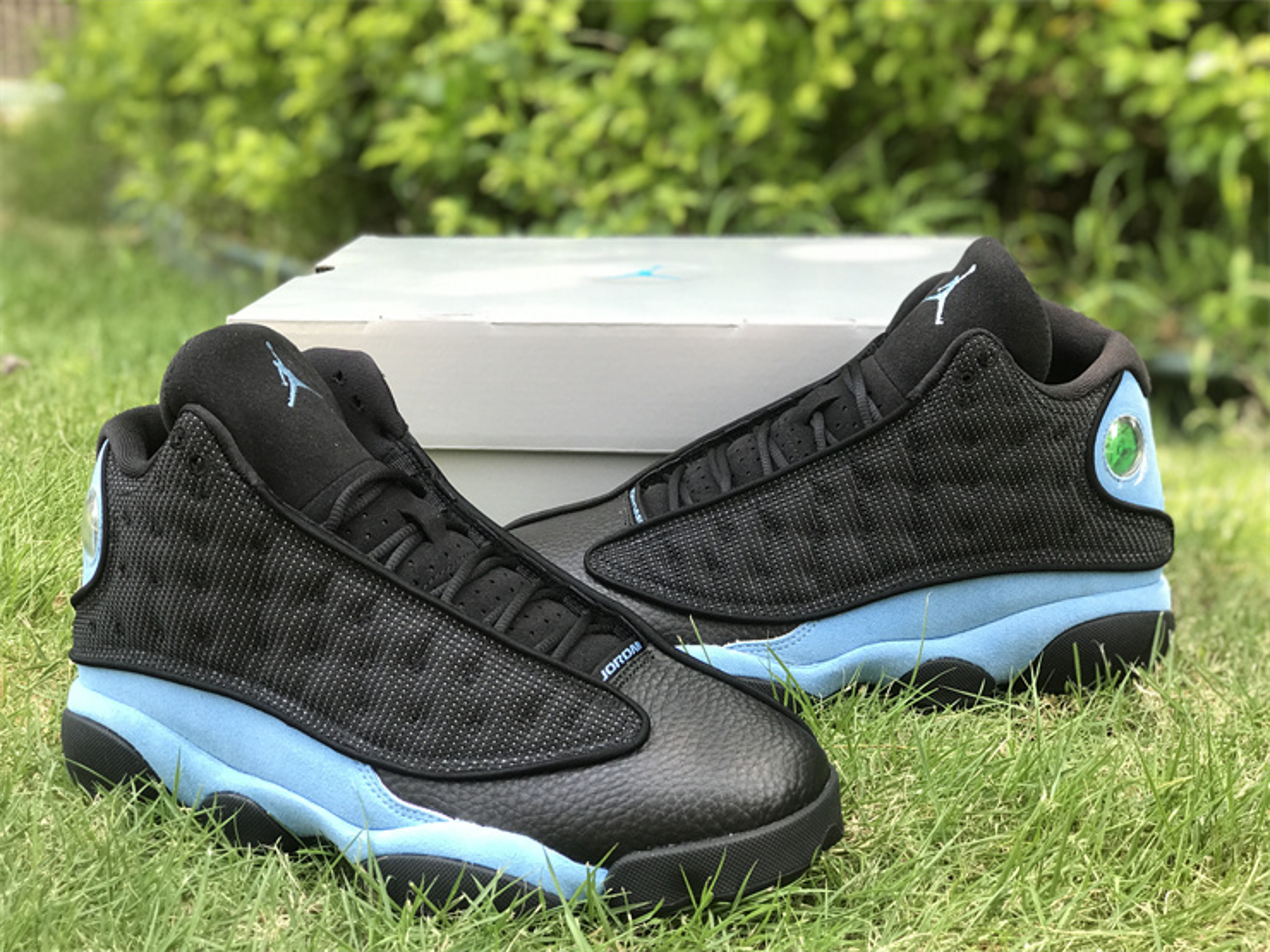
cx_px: 635
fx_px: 2091
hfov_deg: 33.8
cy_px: 476
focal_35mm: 57
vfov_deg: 25.7
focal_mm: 6.6
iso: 25
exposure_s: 1/50
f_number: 2.8
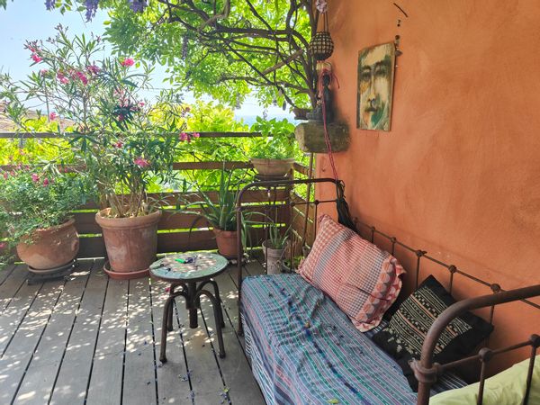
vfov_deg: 53.1
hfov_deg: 67.3
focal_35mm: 26
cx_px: 270
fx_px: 406
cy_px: 202
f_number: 1.8
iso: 250
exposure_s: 1/628
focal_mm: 5.59
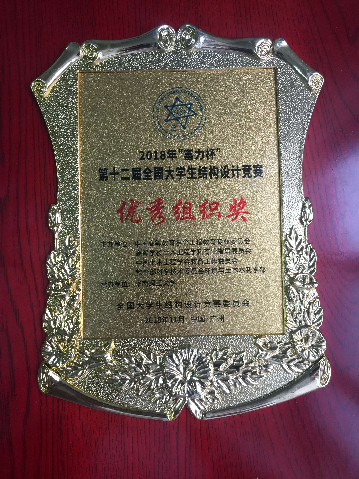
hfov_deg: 48.2
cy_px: 240
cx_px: 180
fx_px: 401
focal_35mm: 29
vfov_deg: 61.7
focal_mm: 4.15
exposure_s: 1/33
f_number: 2.2
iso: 32
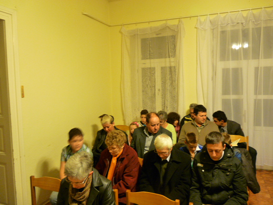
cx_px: 136
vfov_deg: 51.4
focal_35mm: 27
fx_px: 213
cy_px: 102
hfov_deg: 65.3
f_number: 2.8
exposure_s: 1/8
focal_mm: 4.8
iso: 400
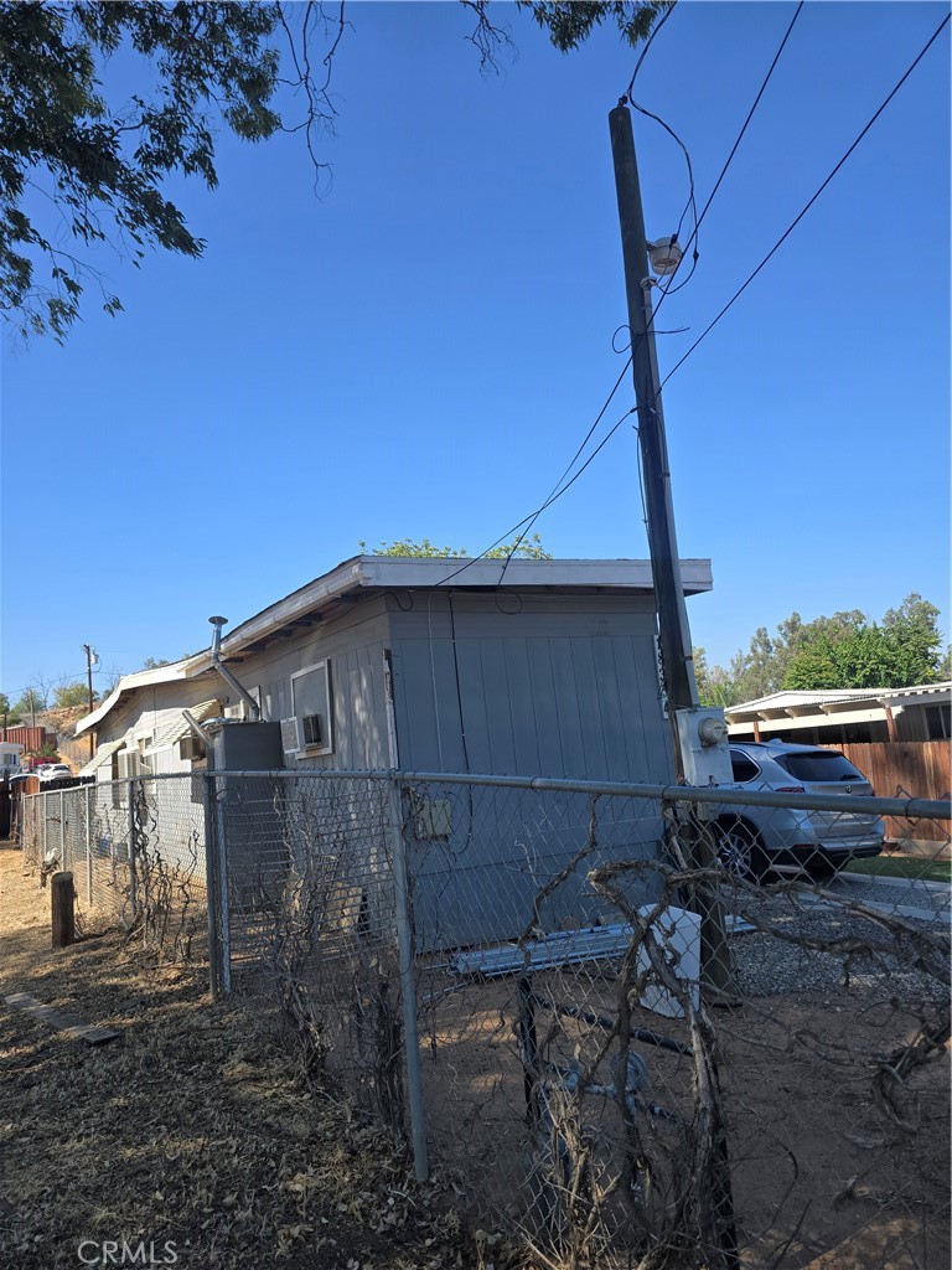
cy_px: 635
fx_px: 843
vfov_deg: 73.9
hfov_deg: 58.9
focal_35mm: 23
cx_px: 476
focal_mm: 6.3
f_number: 1.7
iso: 12
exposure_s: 1/420
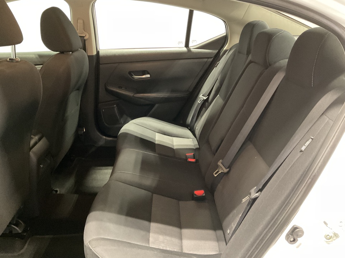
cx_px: 172
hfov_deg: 61.7
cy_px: 129
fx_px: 289
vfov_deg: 48.2
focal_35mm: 29
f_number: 1.8
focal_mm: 3
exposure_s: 1/30
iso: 500
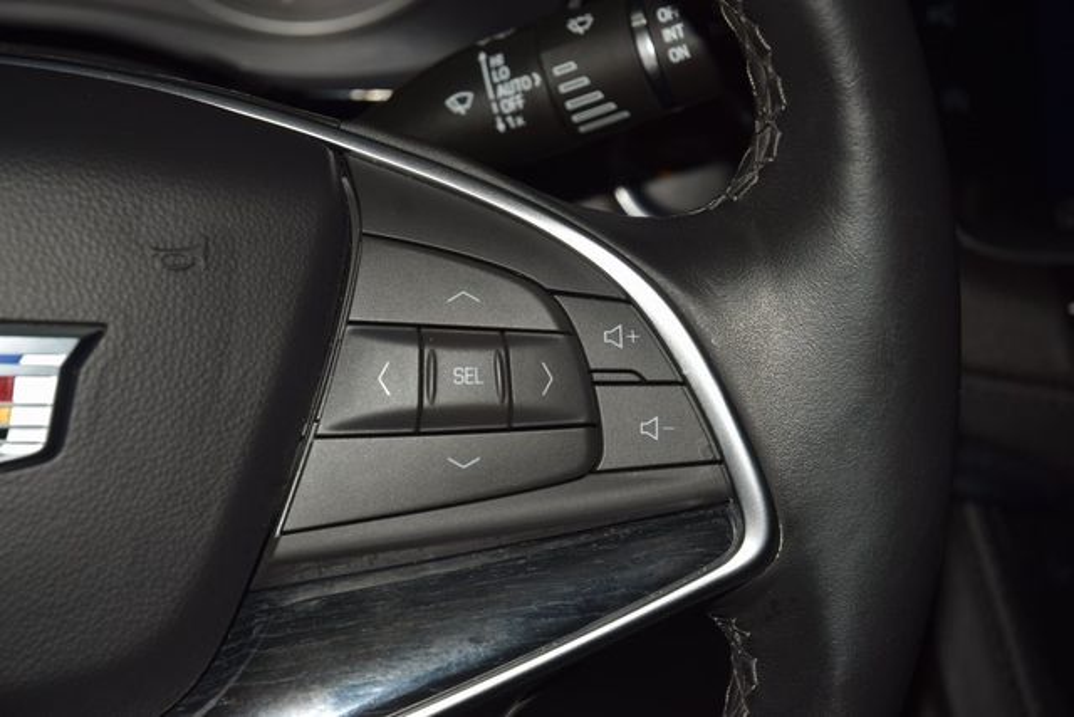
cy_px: 358
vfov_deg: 13.0
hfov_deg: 19.5
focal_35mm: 105
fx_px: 3133
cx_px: 537
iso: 100
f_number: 8
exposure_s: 1/125
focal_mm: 70
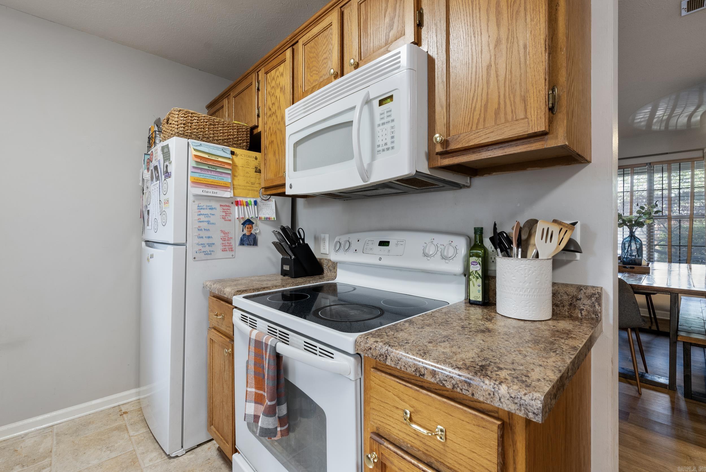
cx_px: 353
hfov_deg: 96.7
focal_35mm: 16
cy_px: 236
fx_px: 314
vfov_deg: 73.8
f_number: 9
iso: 640
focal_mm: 16
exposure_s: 1/3
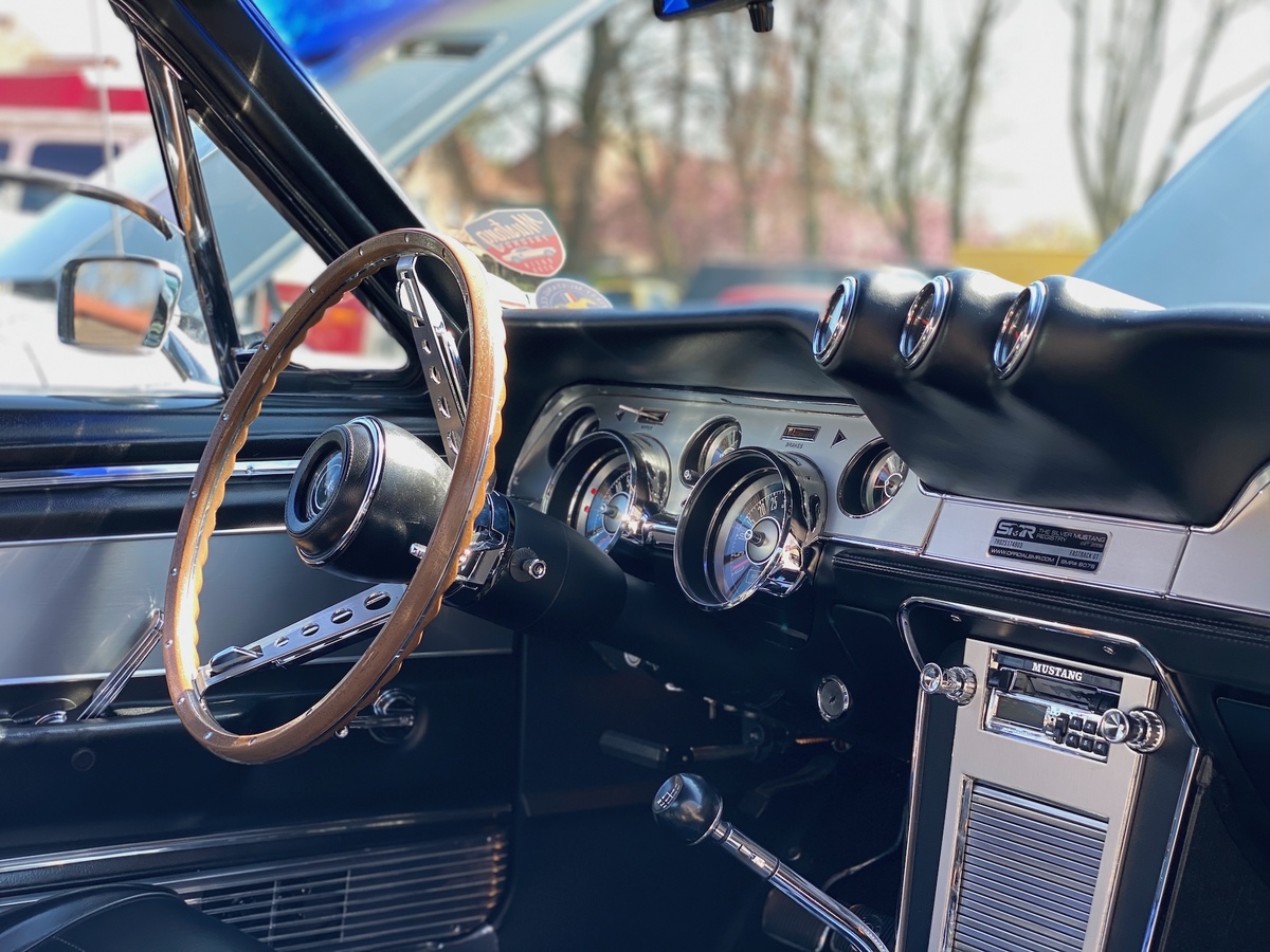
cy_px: 476
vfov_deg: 28.0
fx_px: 1908
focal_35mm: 52
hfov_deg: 36.8
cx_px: 635
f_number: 2
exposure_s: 1/123
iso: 20
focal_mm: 6
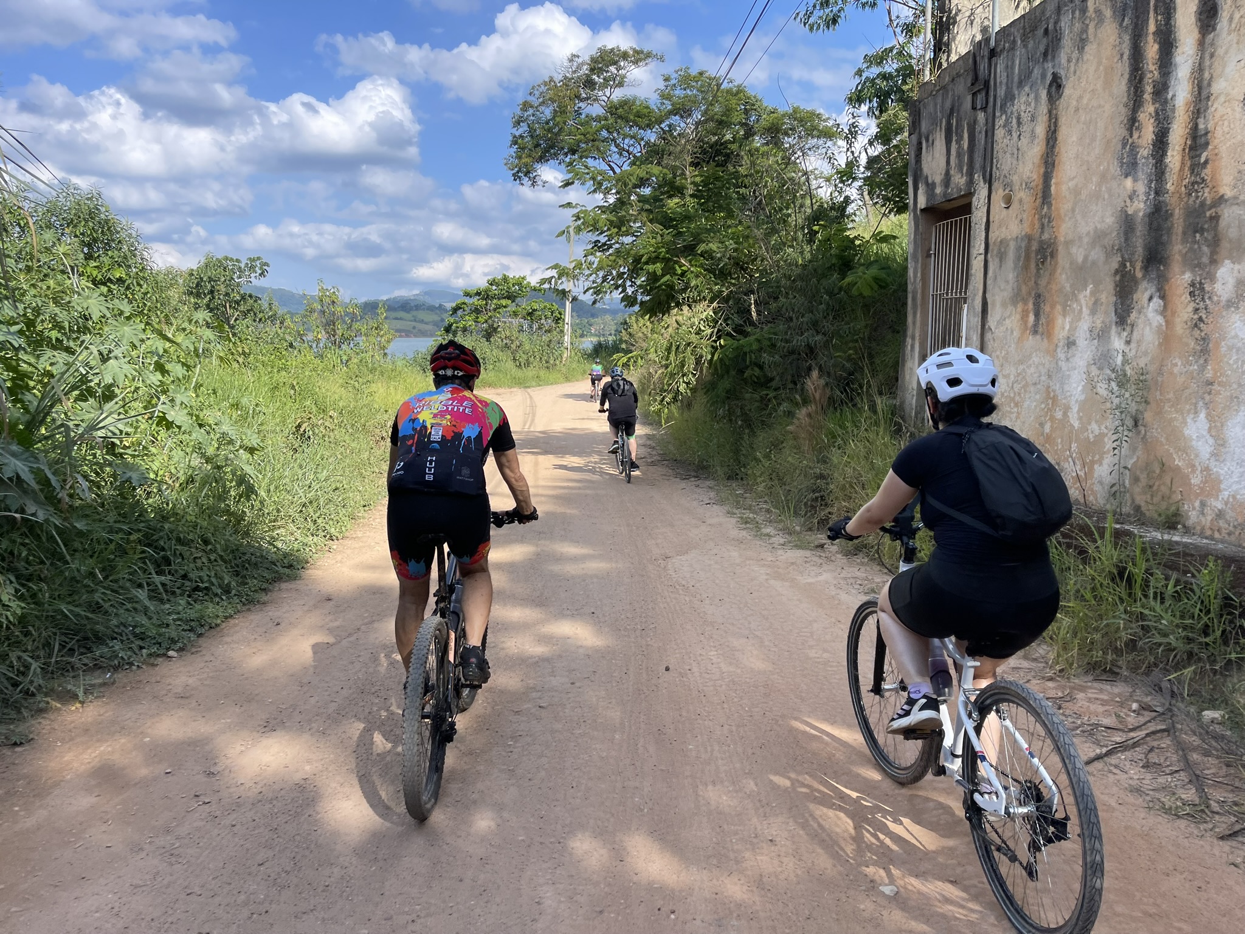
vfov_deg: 54.9
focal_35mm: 25
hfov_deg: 69.4
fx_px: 899
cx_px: 622
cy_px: 467
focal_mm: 5.1
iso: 32
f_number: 1.6
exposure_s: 1/1353
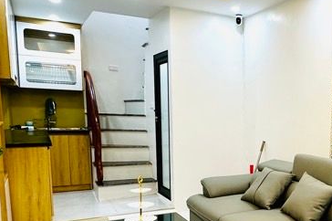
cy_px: 167
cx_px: 285
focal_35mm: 41
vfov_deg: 31.9
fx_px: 378
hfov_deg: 44.1
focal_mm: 2.22
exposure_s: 1/100
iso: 200
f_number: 2.2
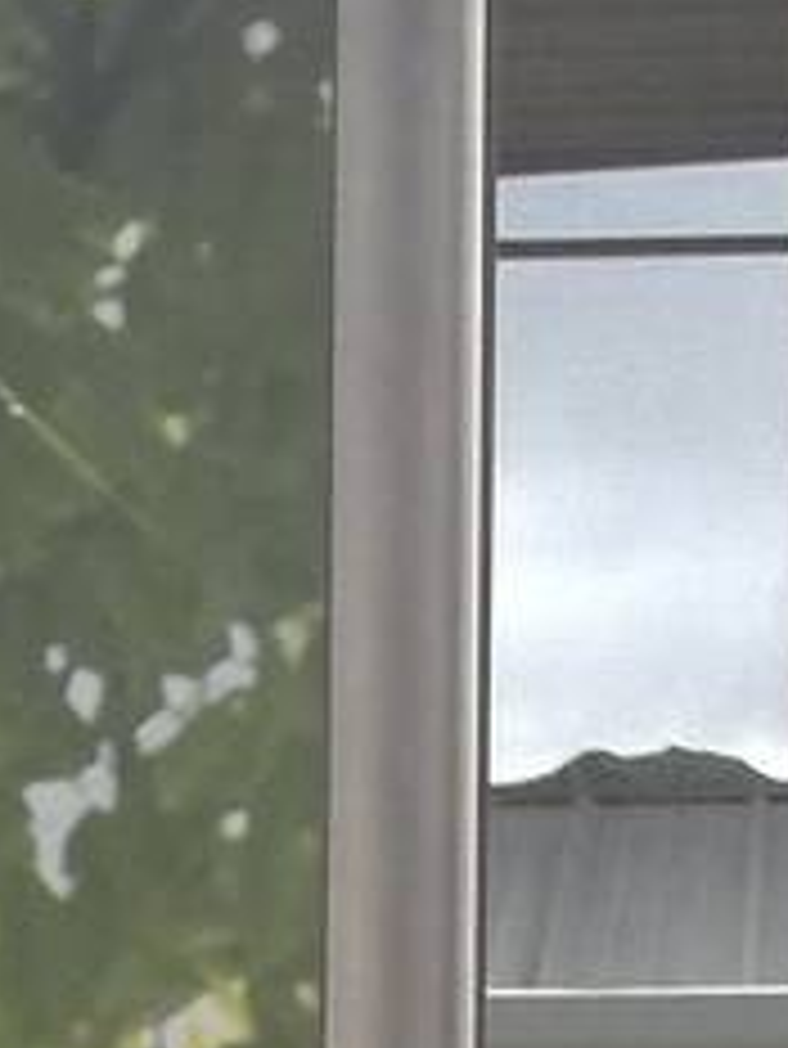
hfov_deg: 4.6
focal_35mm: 316
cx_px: -1274
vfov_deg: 6.0
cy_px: 2618
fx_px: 9582
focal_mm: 8.3
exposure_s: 1/400
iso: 80
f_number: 3.7
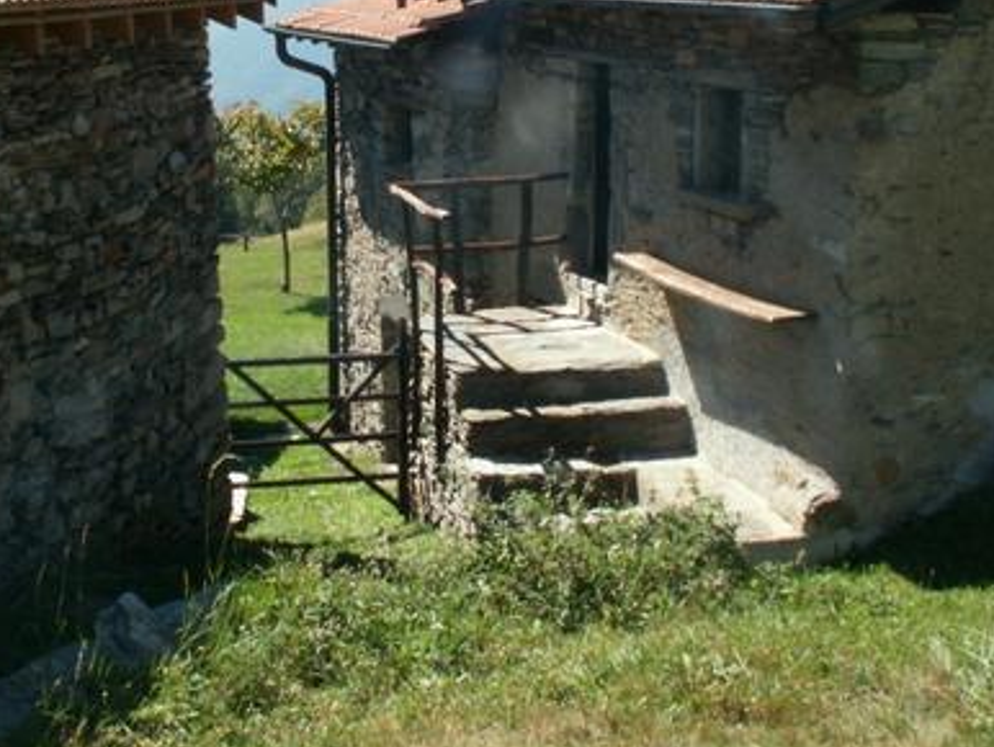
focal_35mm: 58
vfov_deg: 25.0
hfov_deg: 33.2
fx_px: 1667
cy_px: 193
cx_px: 422
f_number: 8
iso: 50
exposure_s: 1/60
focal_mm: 5.86
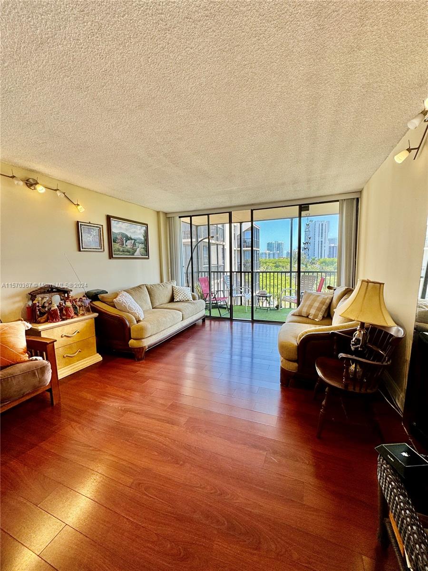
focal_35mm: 14
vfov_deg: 102.1
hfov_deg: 85.7
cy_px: 286
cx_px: 214
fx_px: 231
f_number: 2.2
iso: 50
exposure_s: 1/120
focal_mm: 2.22
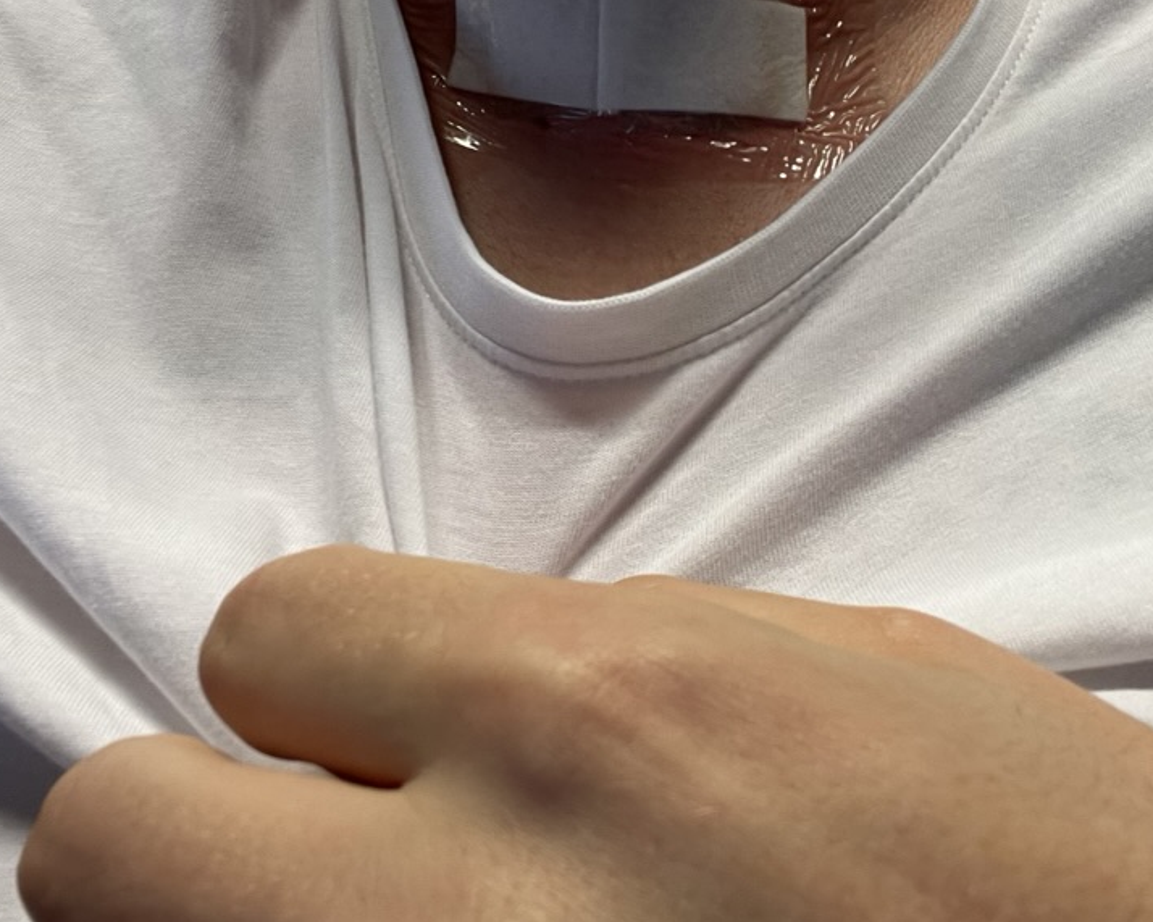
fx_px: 1433
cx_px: 701
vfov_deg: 35.3
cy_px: 308
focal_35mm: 42
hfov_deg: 43.6
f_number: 2.2
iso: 50
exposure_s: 1/50
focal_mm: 2.71
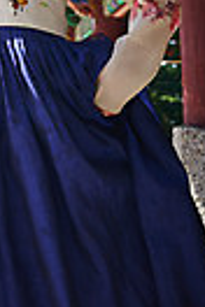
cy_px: -156
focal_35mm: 94
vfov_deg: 19.0
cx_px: -66
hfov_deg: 13.9
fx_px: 803
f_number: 2.8
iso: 100
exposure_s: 1/2500
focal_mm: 31
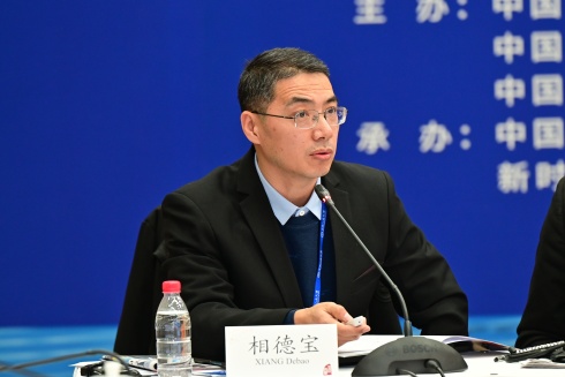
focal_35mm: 247
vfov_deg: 5.6
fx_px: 3877
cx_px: 282
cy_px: 188
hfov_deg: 8.3
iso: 1600
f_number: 3.5
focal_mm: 165
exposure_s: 1/160
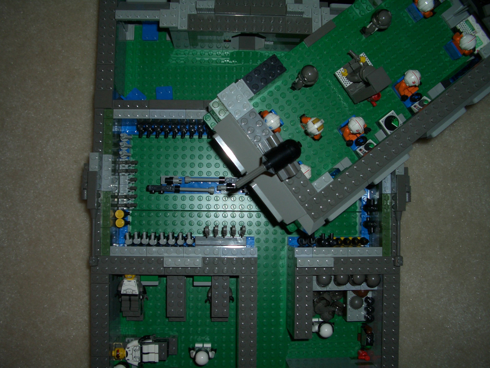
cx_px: 245
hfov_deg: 52.6
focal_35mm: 35
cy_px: 184
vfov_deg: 40.7
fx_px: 495
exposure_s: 1/60
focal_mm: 5.8
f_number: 4.3
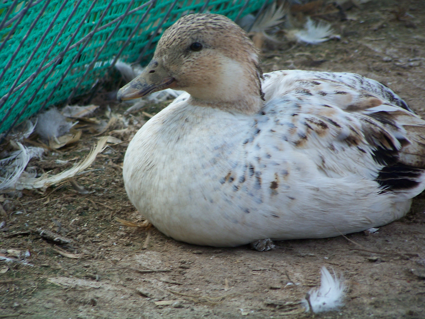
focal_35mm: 432
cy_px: 160
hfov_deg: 4.6
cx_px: 212
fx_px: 5304
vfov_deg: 3.4
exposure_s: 1/100
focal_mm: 70.2
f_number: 4.8
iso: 64
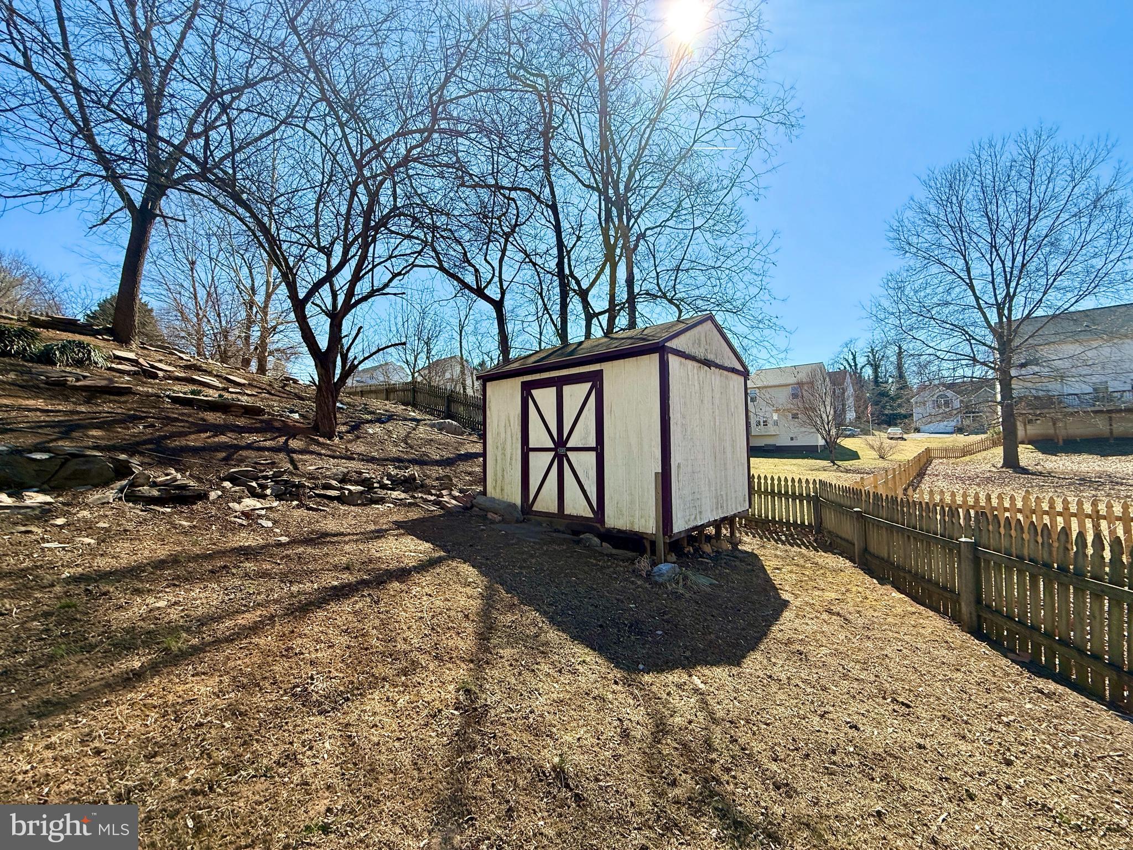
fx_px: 458
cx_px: 566
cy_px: 425
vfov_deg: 85.7
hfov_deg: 102.1
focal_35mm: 14
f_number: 2.2
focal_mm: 2.22
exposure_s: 1/1399
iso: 50
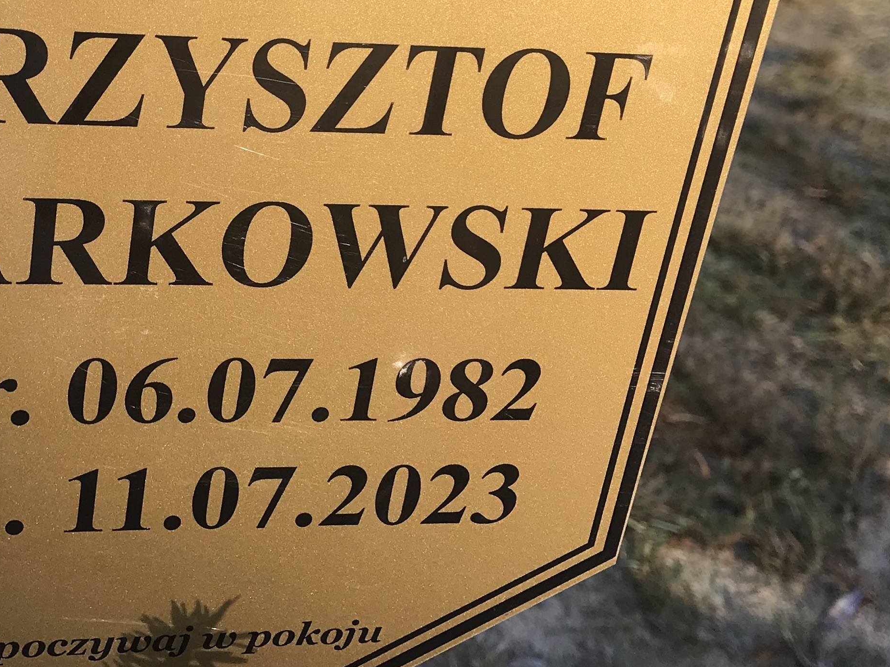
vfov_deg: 23.9
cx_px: 149
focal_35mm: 61
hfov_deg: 30.7
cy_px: 233
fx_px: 1568
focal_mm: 3.99
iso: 20
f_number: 1.8
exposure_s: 1/481
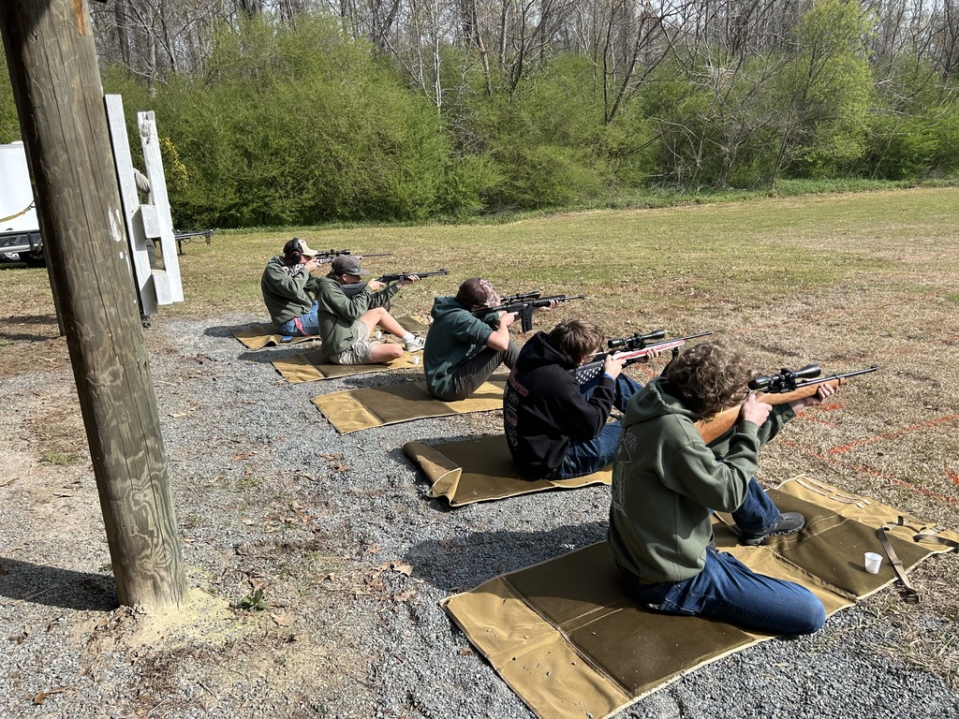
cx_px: 480
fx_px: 720
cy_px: 360
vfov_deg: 53.1
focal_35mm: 26
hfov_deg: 67.3
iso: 50
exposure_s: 1/2208
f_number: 1.5
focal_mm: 5.7
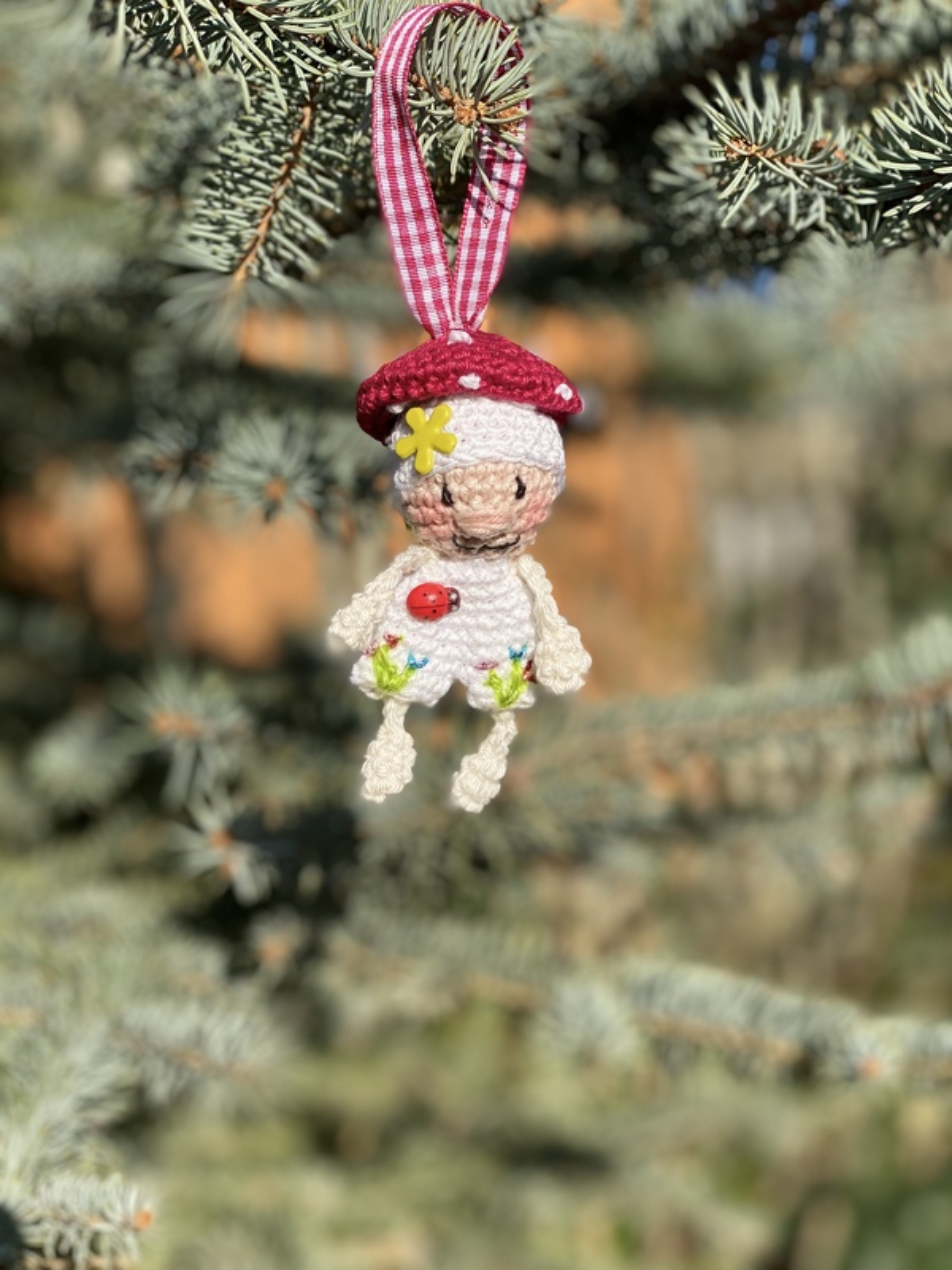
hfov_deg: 28.0
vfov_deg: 36.8
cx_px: 476
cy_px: 635
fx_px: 1907
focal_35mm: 52
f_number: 2
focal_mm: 6
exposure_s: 1/1410
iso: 20
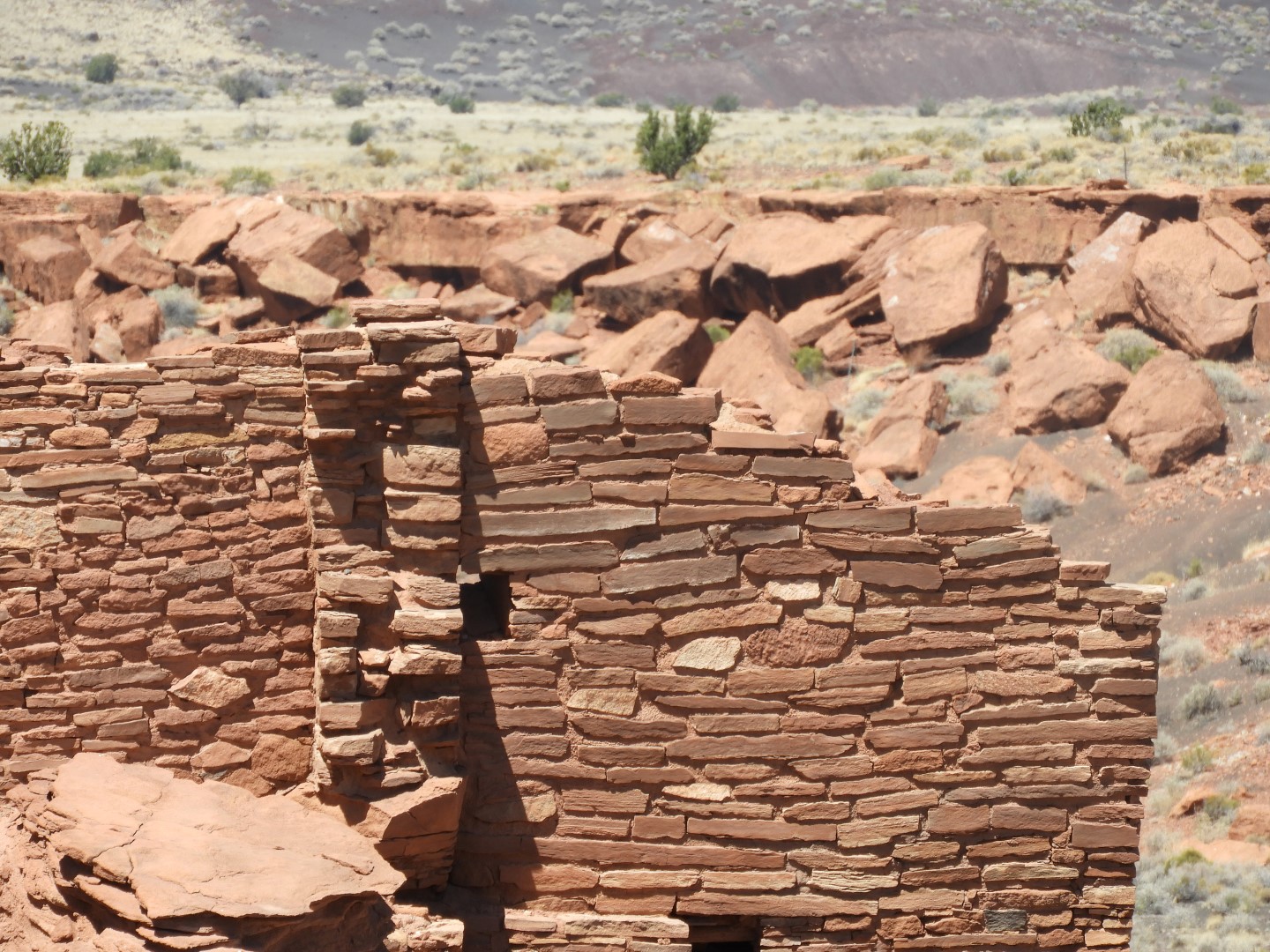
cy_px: 476
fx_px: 16510
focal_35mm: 450
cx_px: 635
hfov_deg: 4.4
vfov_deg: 3.3
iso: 100
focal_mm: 80.6
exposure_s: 1/320
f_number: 5.6
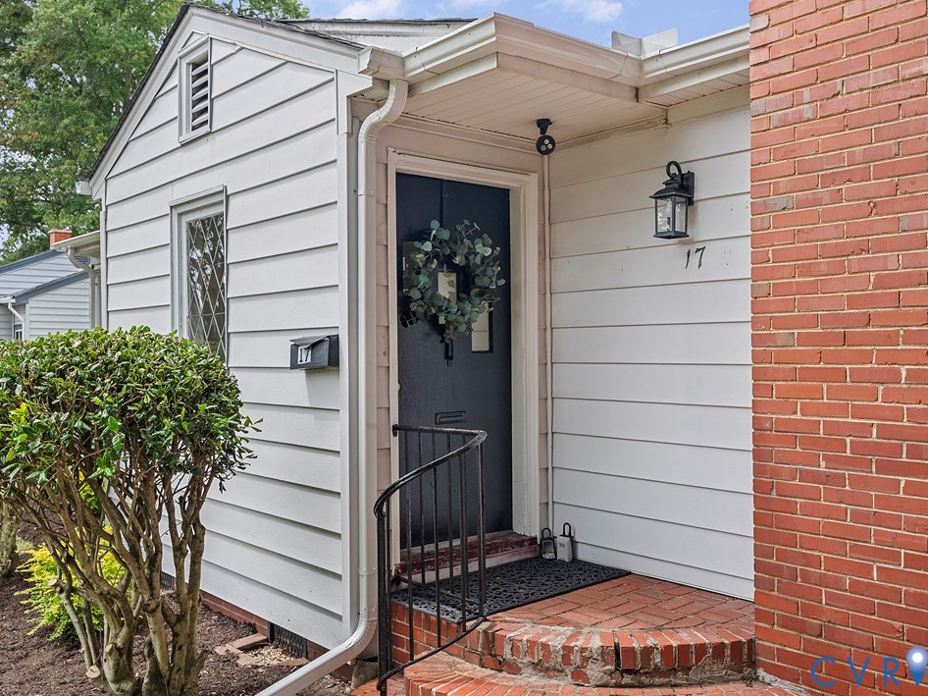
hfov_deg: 56.8
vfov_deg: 44.1
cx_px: 492
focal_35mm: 32
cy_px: 345
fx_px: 858
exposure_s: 1/40
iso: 800
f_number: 8
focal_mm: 29
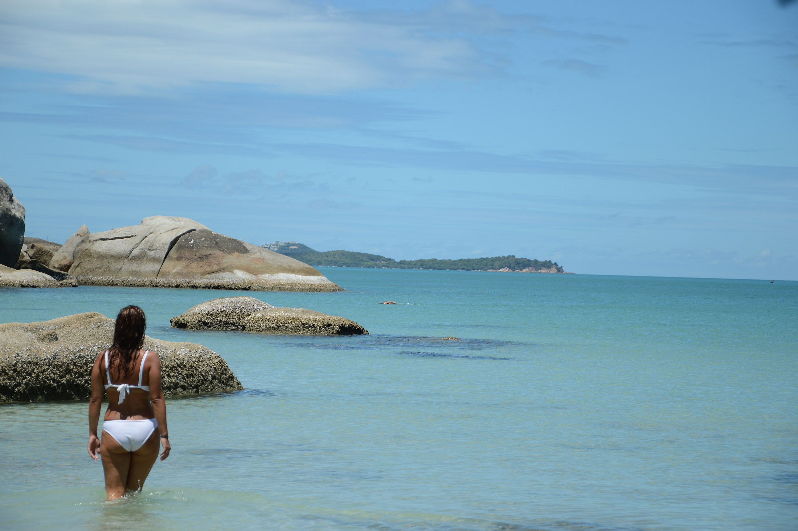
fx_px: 2491
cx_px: 399
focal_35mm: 112
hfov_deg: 18.2
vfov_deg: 12.2
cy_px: 266
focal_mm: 75
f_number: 5.3
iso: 100
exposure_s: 1/800
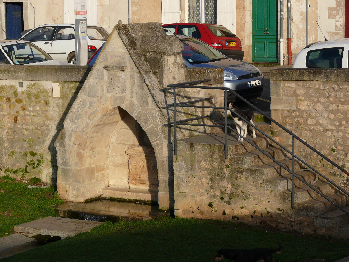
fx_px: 1472
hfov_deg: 13.5
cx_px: 174
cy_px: 131
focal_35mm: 146
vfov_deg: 10.2
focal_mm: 30.9
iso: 100
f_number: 5.6
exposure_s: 1/400
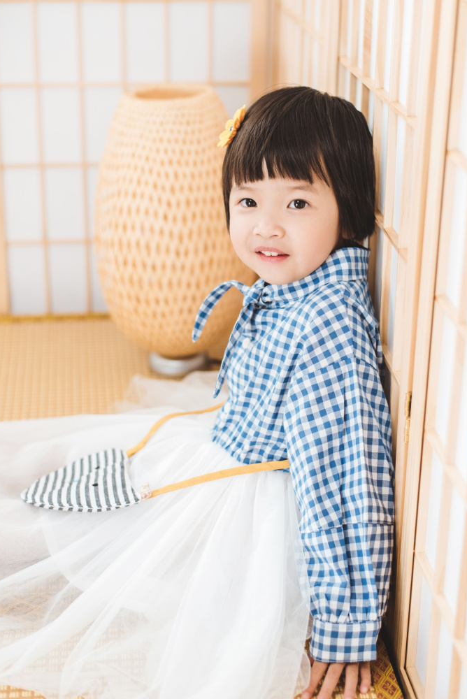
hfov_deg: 22.6
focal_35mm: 60
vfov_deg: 33.3
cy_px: 291
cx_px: 261
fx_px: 1166
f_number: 2.5
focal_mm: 50
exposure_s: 1/100
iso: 400
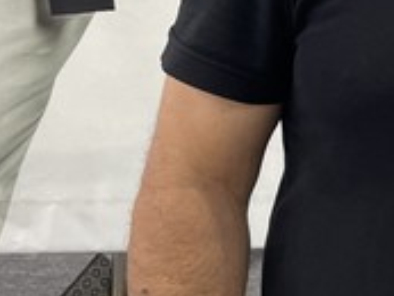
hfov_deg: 15.7
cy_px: -197
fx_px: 1264
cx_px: 654
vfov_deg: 12.4
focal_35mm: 111
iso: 50
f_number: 1.6
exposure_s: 1/100
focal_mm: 4.2
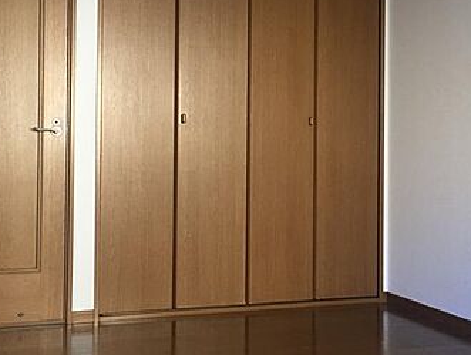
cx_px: 252
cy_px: 140
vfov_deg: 26.1
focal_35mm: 56
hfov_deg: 34.3
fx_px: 763
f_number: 2.2
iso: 100
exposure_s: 1/30
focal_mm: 4.15
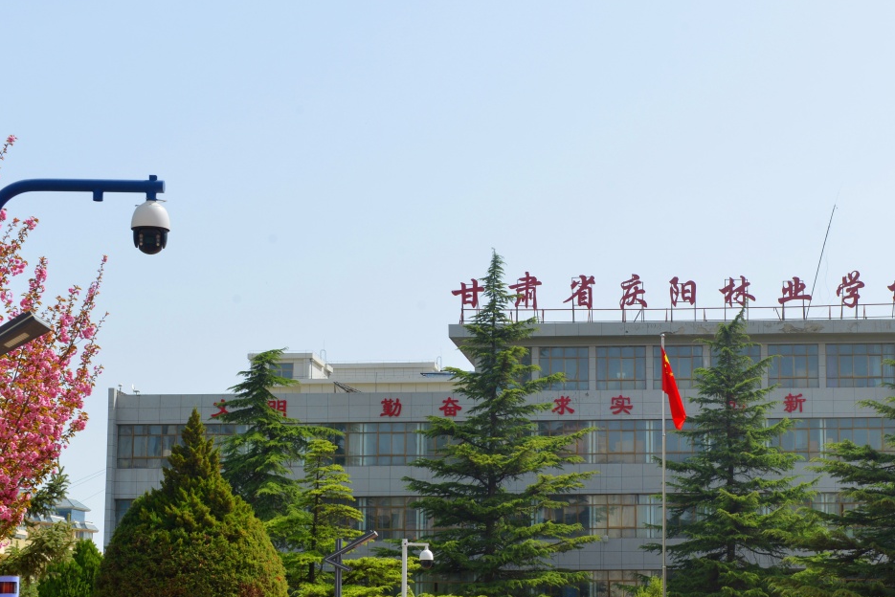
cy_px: 384
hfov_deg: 26.1
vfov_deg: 17.7
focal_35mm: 77
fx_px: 1915
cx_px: 624
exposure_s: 1/160
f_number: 10
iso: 125
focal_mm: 48
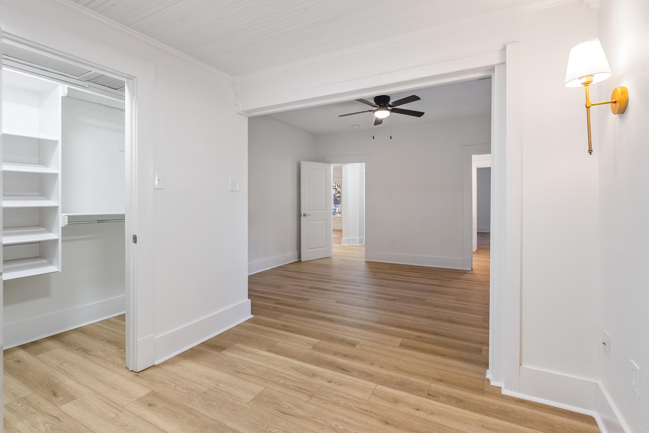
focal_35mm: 17
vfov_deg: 70.4
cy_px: 205
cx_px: 323
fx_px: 306
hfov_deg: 93.3
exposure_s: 1/2
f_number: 9
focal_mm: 16
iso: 250
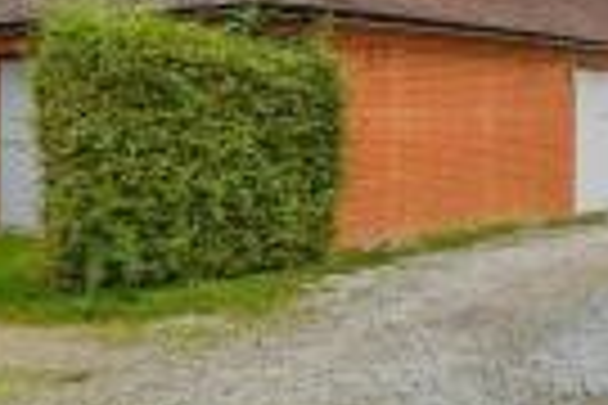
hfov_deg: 36.9
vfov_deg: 25.2
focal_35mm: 53
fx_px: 895
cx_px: 432
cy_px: 101
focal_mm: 10
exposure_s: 1/320
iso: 320
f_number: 8
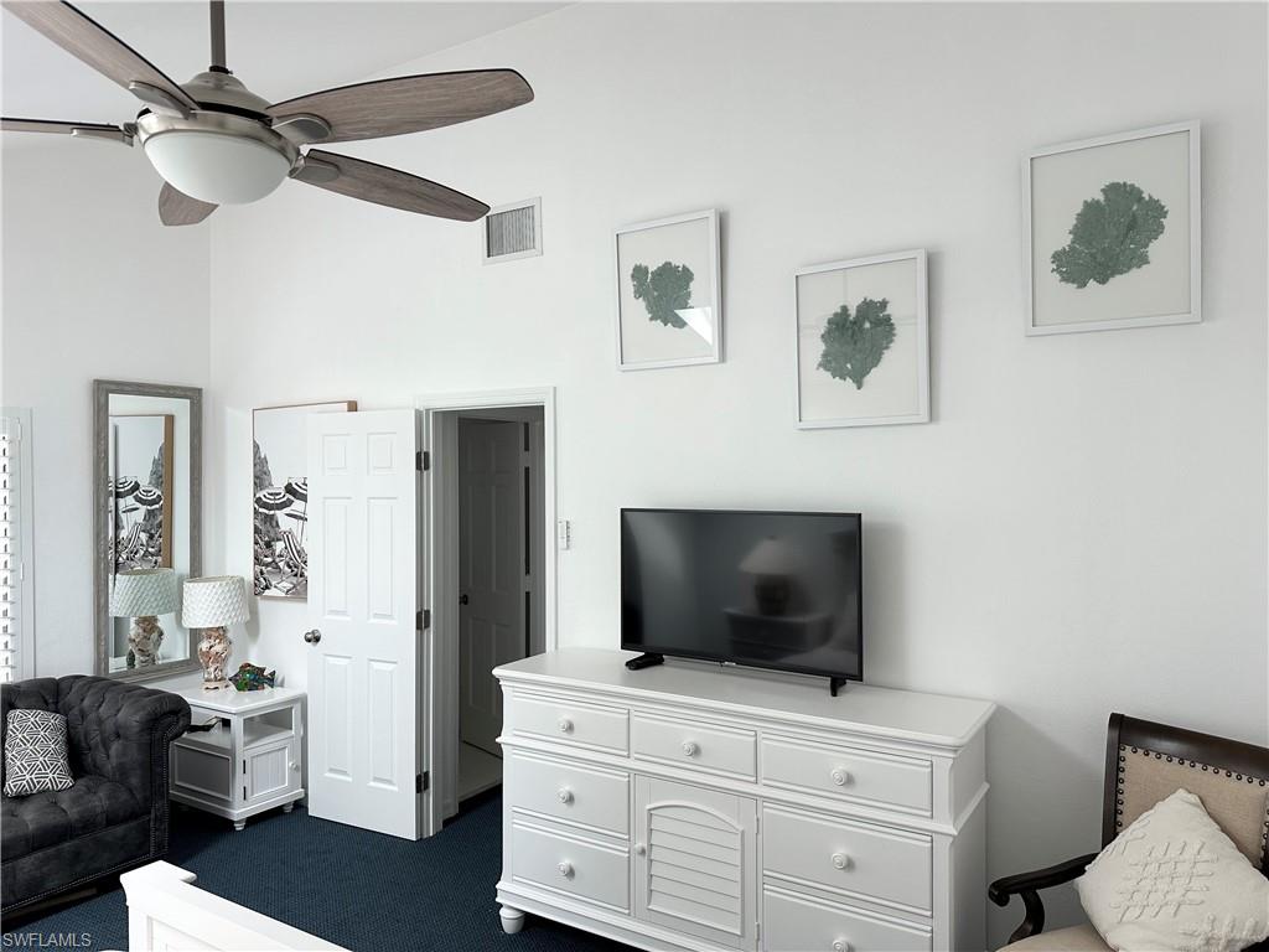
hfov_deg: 71.6
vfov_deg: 56.8
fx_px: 880
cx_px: 634
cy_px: 476
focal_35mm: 24
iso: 100
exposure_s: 1/121
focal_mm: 6.86
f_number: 1.78
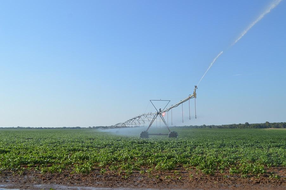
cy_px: 95
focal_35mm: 33
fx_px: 262
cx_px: 143
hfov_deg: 57.3
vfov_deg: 39.9
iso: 100
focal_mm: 22
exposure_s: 1/250
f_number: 8
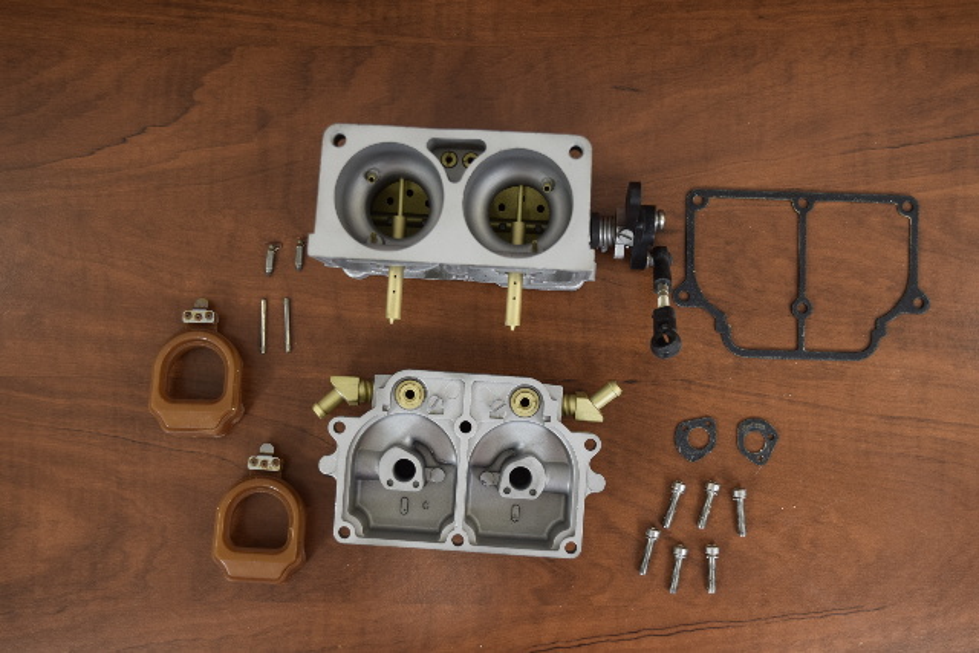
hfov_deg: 46.4
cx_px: 490
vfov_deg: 31.9
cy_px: 326
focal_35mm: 42
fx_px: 1142
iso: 400
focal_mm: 28
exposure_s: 1/125
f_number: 6.3
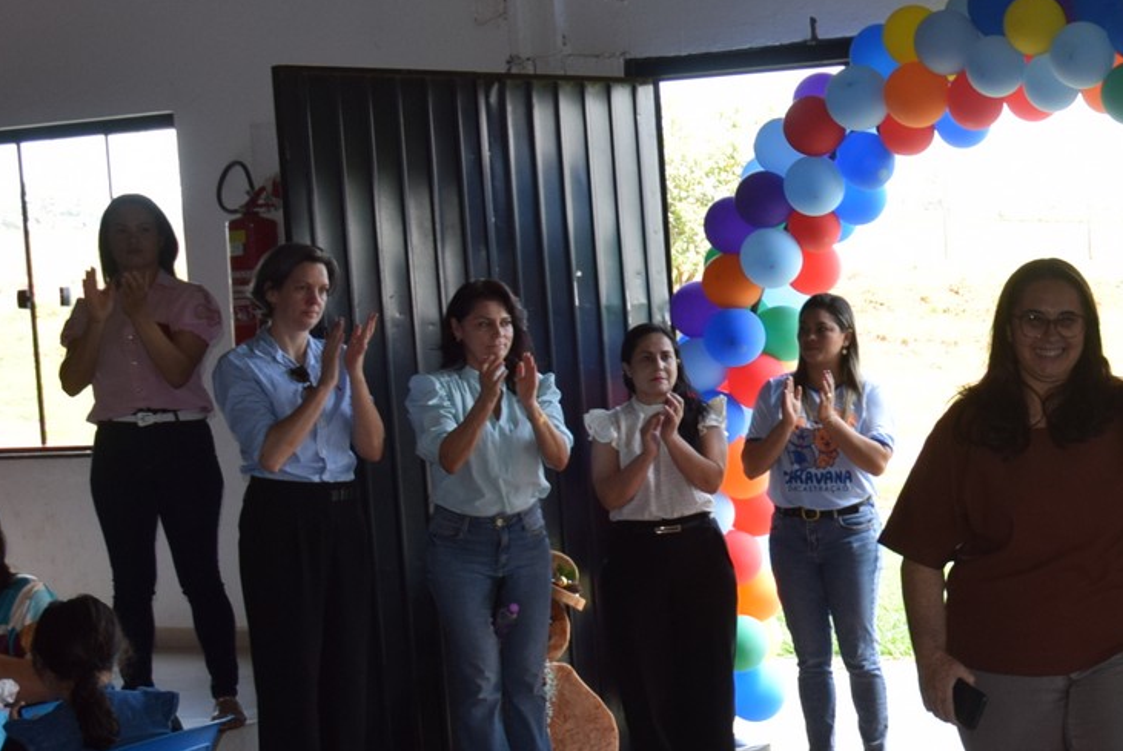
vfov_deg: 16.9
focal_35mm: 81
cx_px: 1264
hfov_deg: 23.4
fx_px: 2529
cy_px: 395
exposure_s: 1/125
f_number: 5.6
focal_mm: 22
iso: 400
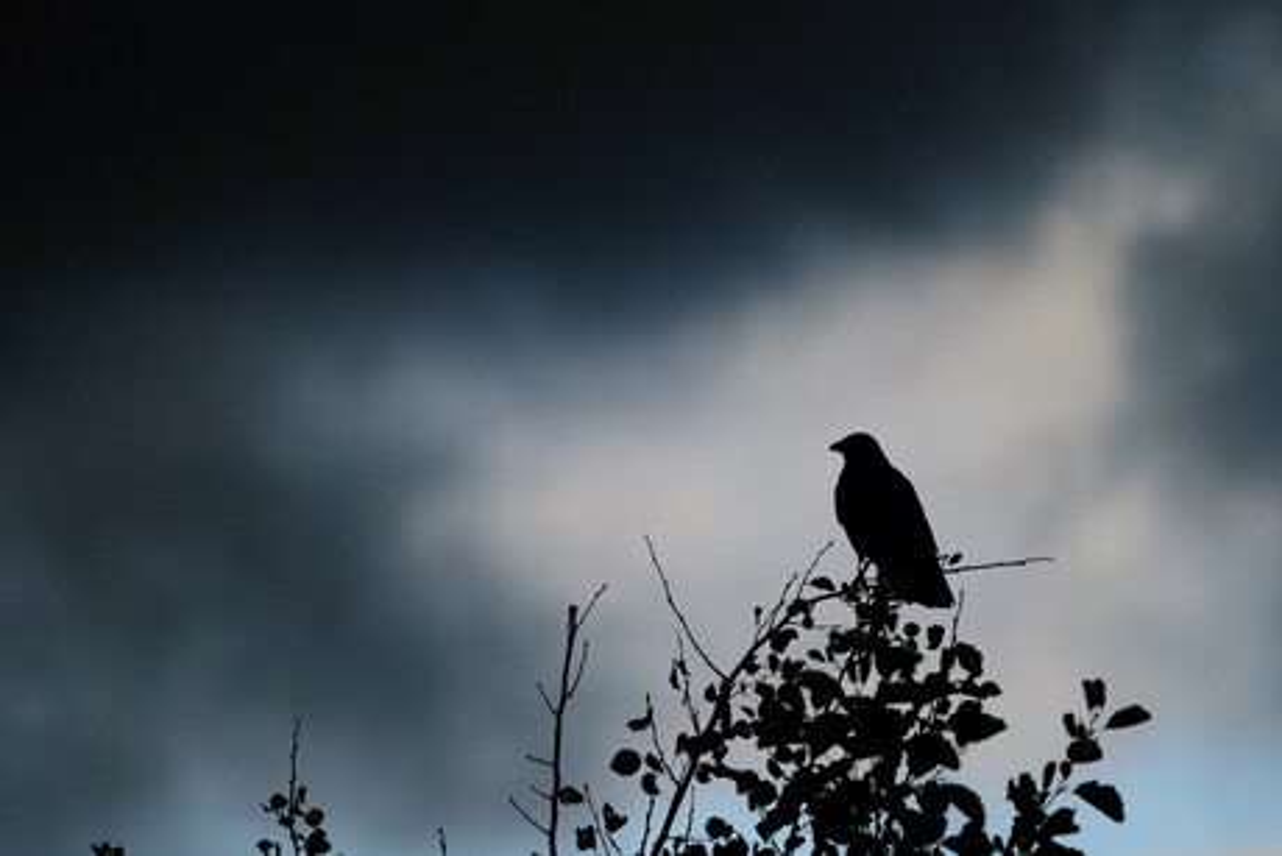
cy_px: 428
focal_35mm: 900
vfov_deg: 1.5
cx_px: 641
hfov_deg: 2.3
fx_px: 32058
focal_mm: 600
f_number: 8
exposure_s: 1/1250
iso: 1000
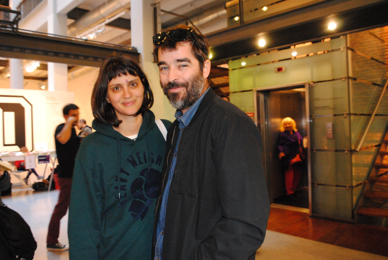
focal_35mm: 30
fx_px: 324
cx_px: 194
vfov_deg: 43.7
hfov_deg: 61.9
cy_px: 130
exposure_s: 1/30
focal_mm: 20
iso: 1600
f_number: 5
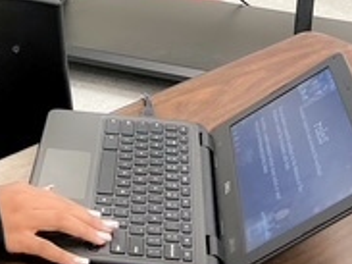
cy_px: -143
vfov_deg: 14.9
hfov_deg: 21.2
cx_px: 48
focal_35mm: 91
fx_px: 925
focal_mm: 5.7
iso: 125
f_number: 1.5
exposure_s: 1/120
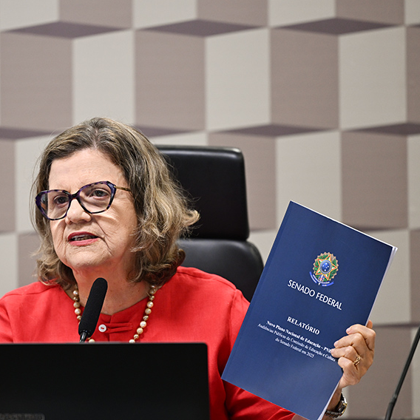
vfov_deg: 6.8
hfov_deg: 6.8
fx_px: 3528
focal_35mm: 257
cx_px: 197
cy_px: 210
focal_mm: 200
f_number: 2.8
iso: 800
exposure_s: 1/125
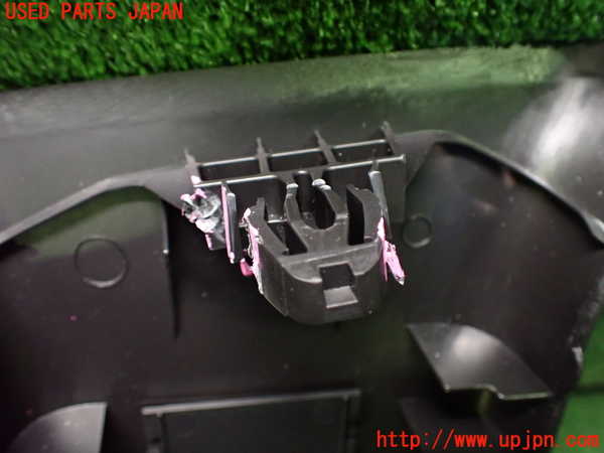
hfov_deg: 60.0
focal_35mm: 30
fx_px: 523
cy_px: 226
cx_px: 302
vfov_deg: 46.8
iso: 1000
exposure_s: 1/30
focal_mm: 5.4
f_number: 2.3
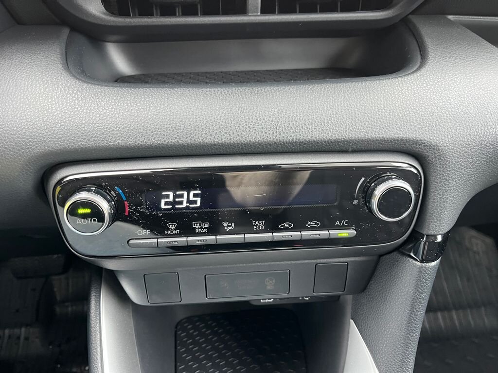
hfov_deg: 67.3
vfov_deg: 53.1
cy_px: 186
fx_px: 374
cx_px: 249
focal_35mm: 26
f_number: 1.6
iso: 250
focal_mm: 5.1
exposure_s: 1/60
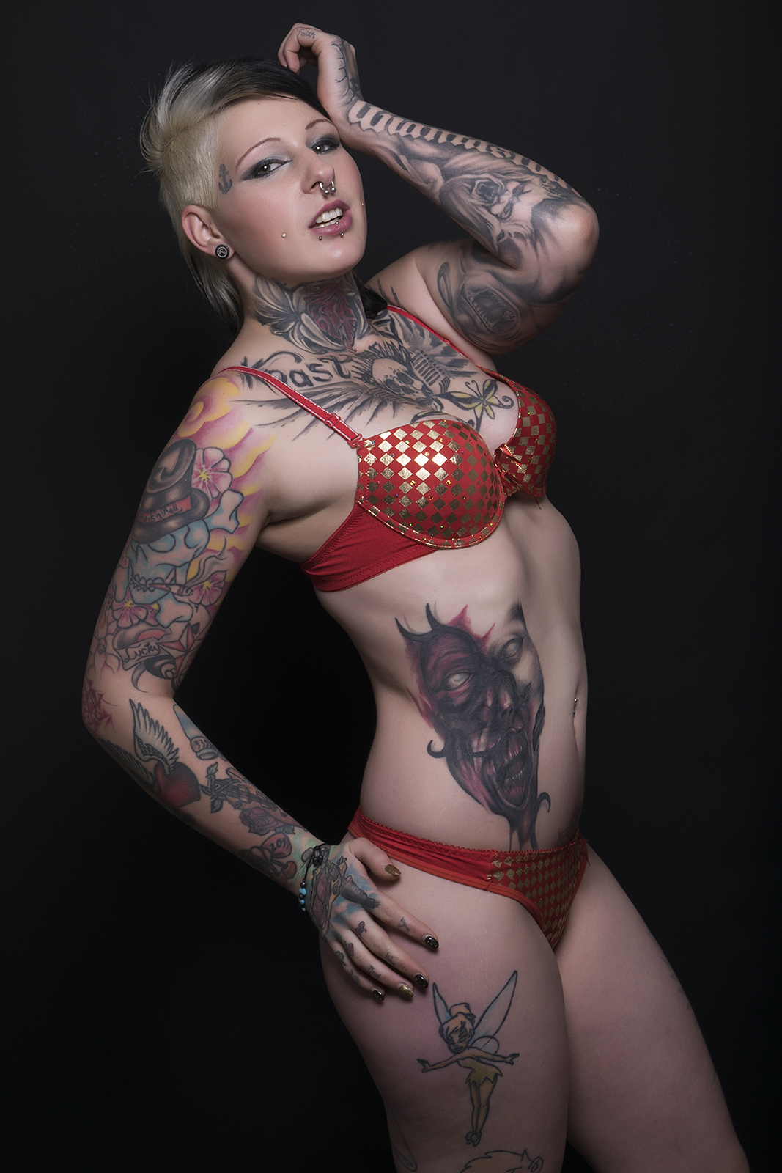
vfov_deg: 24.6
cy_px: 586
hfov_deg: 16.6
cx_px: 391
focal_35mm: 82
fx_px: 2687
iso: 100
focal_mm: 55
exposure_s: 1/200
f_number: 14
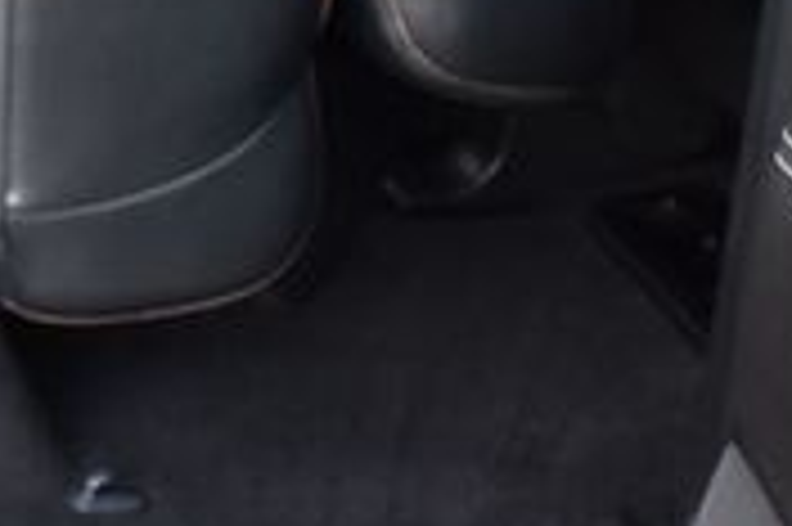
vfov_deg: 13.4
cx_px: -153
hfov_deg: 19.6
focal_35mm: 98
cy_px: -184
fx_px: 2154
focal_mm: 18
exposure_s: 1/15
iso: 1600
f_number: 3.5
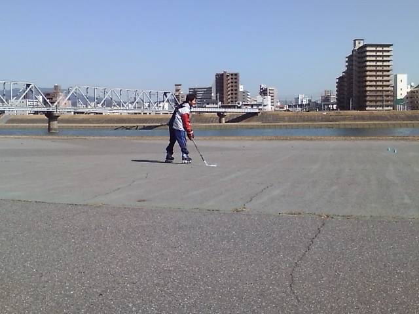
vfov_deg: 48.2
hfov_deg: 61.7
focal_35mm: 29
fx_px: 351
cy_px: 157
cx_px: 210
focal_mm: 3.73
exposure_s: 1/909
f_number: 3.5
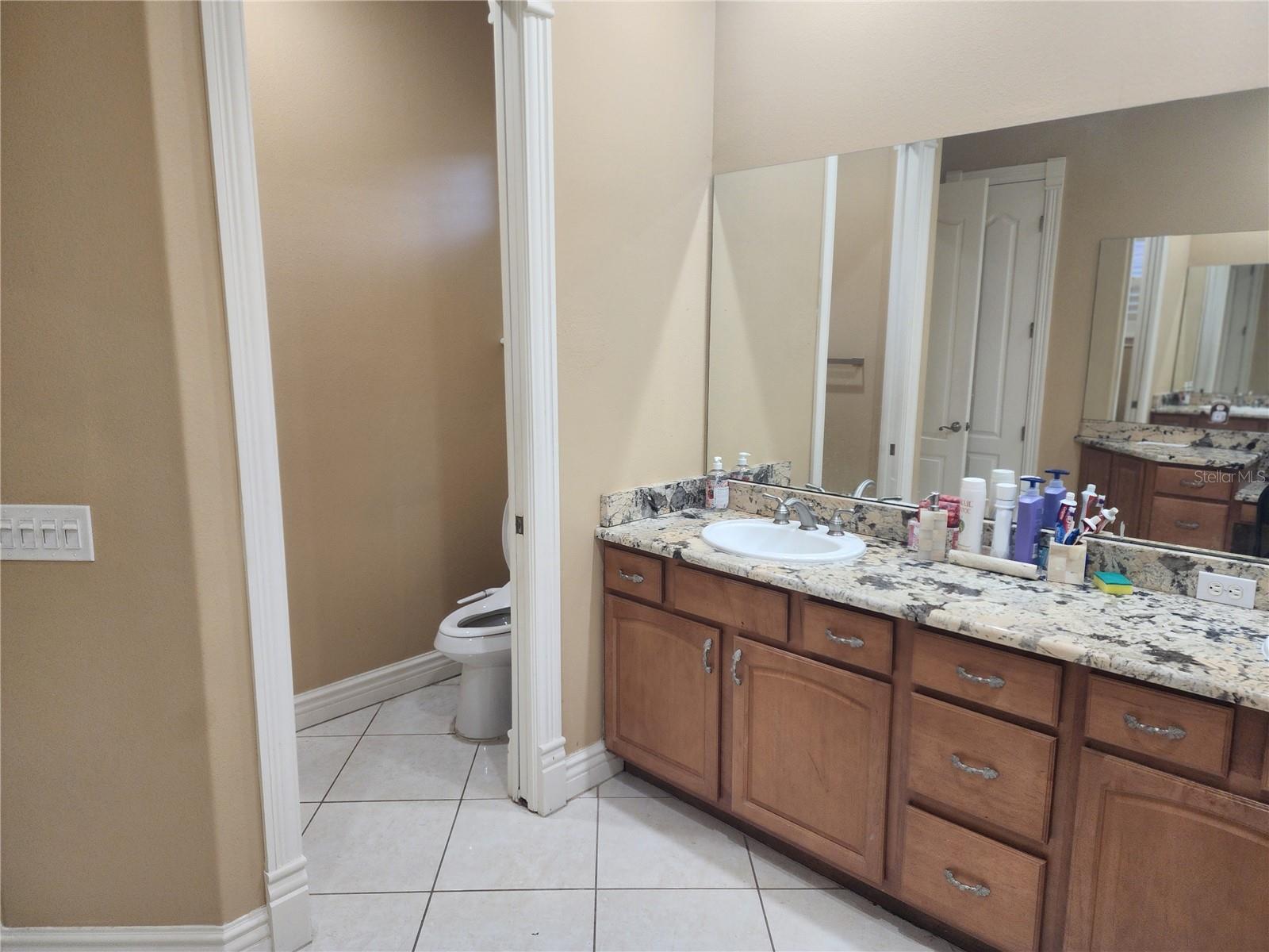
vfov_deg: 58.9
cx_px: 634
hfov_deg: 73.9
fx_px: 843
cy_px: 476
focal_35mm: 23
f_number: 1.8
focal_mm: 6.4
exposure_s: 1/60
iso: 200
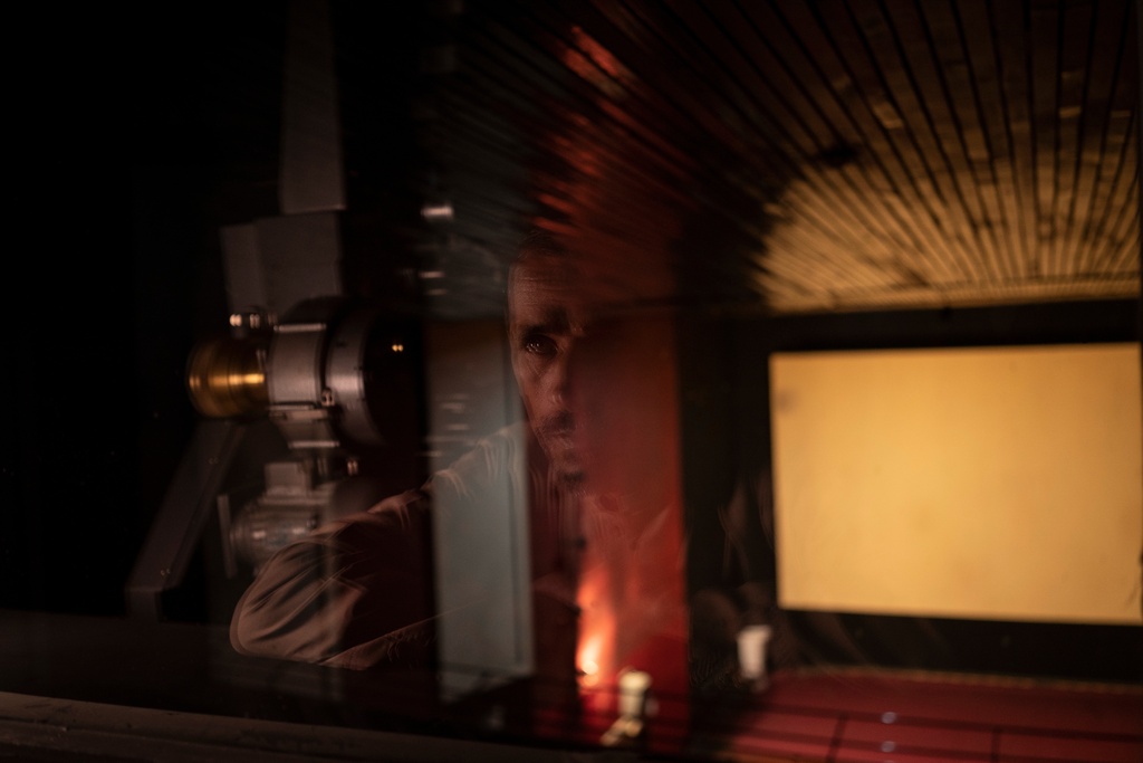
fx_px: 1111
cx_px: 572
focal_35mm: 35
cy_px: 382
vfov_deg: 37.9
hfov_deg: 54.4
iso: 1600
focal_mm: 35
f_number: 2.8
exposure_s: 1/25
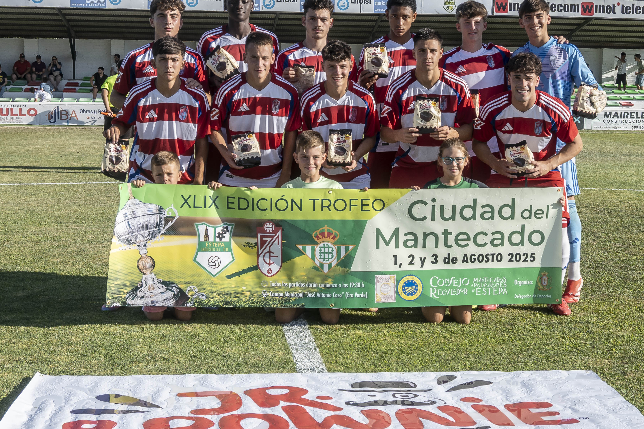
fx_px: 1224
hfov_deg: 29.4
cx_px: 394
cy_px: 173
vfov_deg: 19.9
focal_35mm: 68
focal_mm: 27.5
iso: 100
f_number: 7.1
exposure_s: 1/400
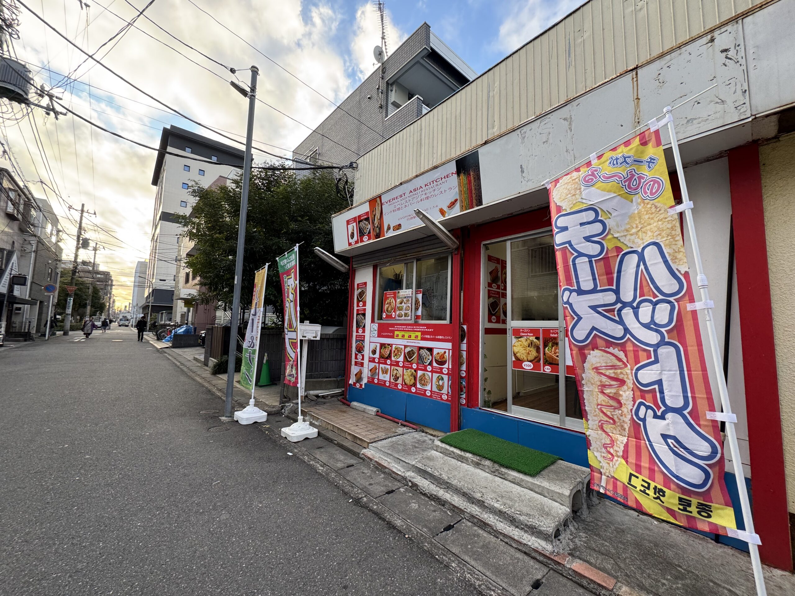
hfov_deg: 102.1
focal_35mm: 14
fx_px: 322
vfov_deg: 85.7
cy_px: 298
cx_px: 398
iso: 50
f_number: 2.2
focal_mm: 2.22
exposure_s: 1/99
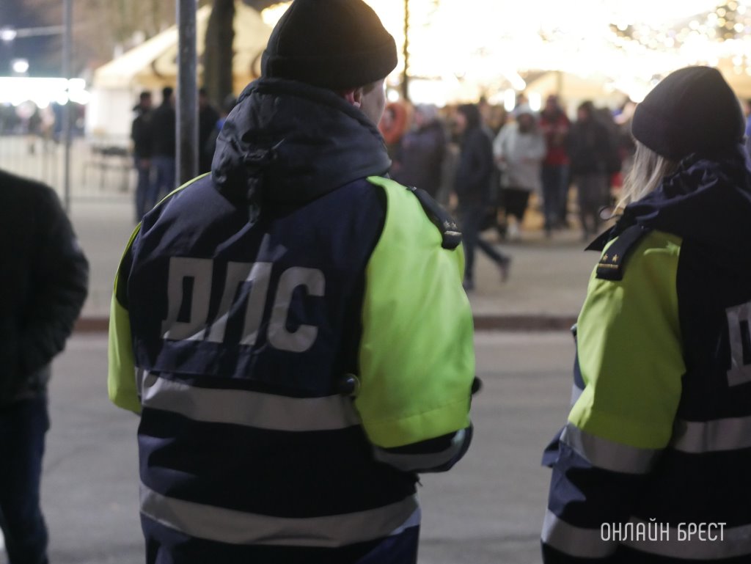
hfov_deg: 22.7
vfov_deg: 17.2
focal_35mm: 86
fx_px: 1867
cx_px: 376
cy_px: 282
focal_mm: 43
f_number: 2.8
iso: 3200
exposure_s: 1/25
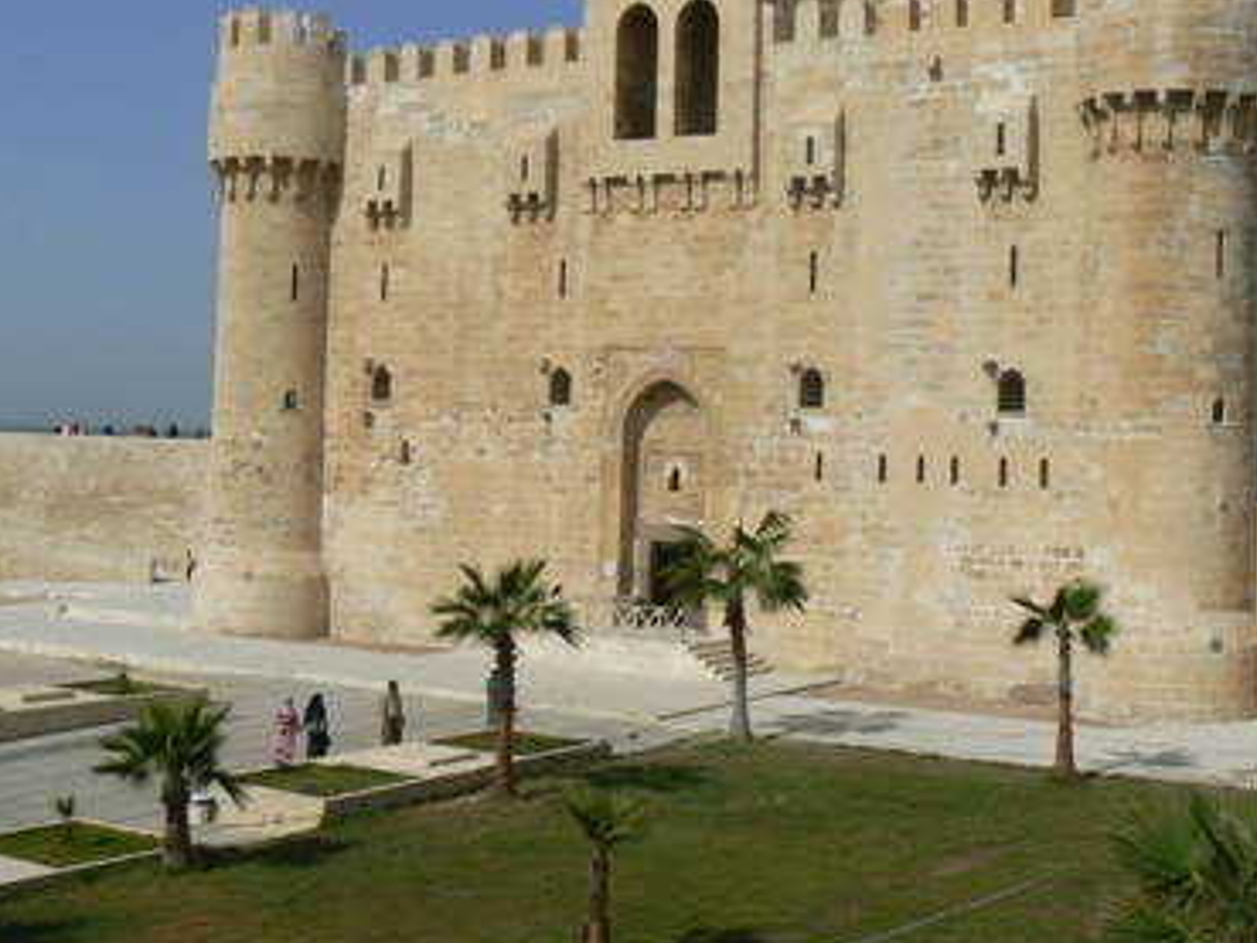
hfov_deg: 36.8
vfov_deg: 28.0
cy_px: 354
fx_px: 1889
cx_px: 680
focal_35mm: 52
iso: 80
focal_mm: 6
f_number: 8
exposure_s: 1/640
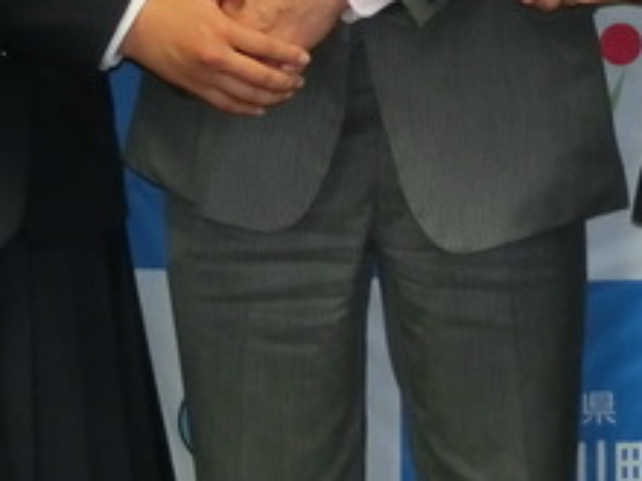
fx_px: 3542
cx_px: 362
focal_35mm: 191
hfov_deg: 10.4
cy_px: -243
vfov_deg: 7.6
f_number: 5
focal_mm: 10.7
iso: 400
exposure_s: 1/40
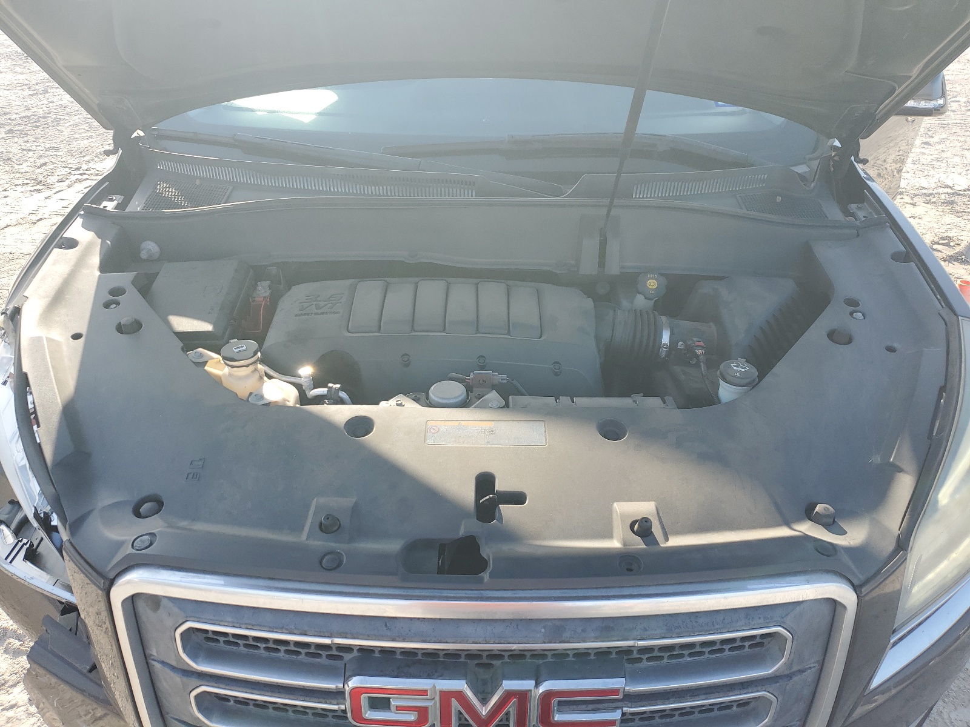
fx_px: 729
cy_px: 364
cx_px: 485
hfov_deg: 67.3
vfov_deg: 53.1
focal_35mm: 26
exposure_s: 1/667
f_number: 1.5
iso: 50
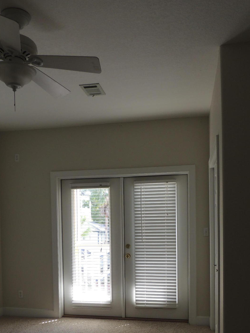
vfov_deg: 52.4
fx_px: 327
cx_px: 122
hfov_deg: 41.8
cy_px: 235
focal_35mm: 34
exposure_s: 1/100
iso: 100
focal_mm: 4.3
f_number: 3
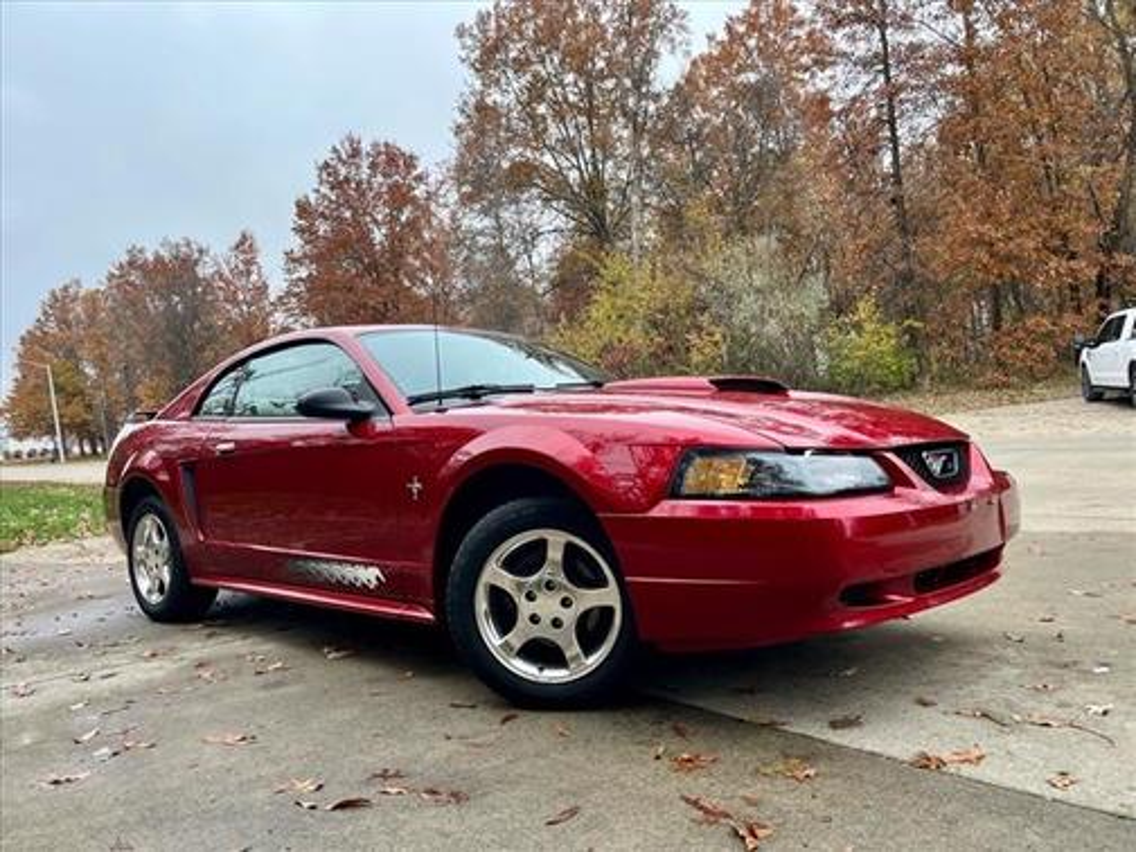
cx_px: 568
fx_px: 853
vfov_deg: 53.1
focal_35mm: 26
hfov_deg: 67.3
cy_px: 426
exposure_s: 1/239
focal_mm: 5.1
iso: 40
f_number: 1.6
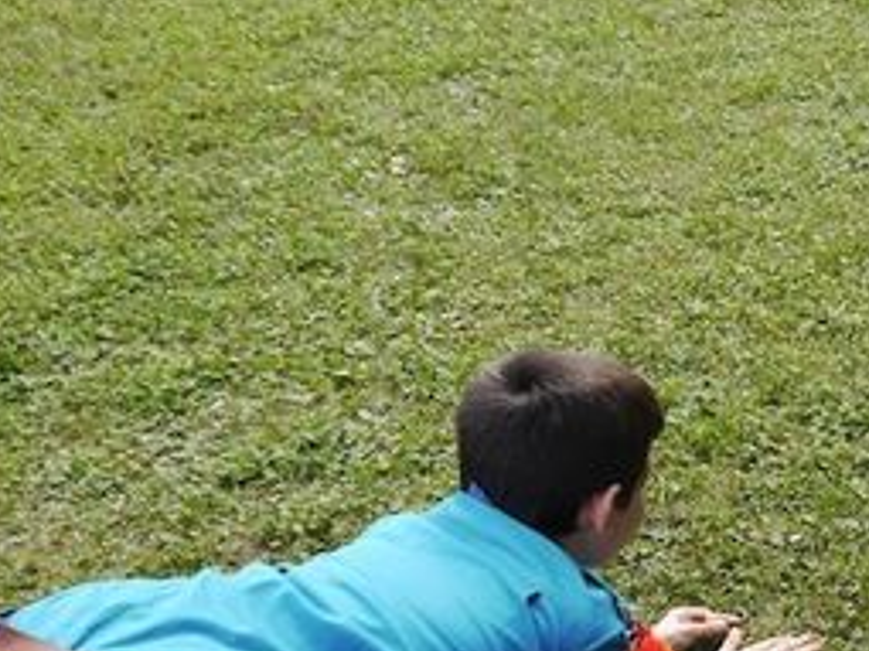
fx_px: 1656
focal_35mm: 66
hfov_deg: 26.7
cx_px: 985
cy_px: 491
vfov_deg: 22.0
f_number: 5
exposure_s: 1/250
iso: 160
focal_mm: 14
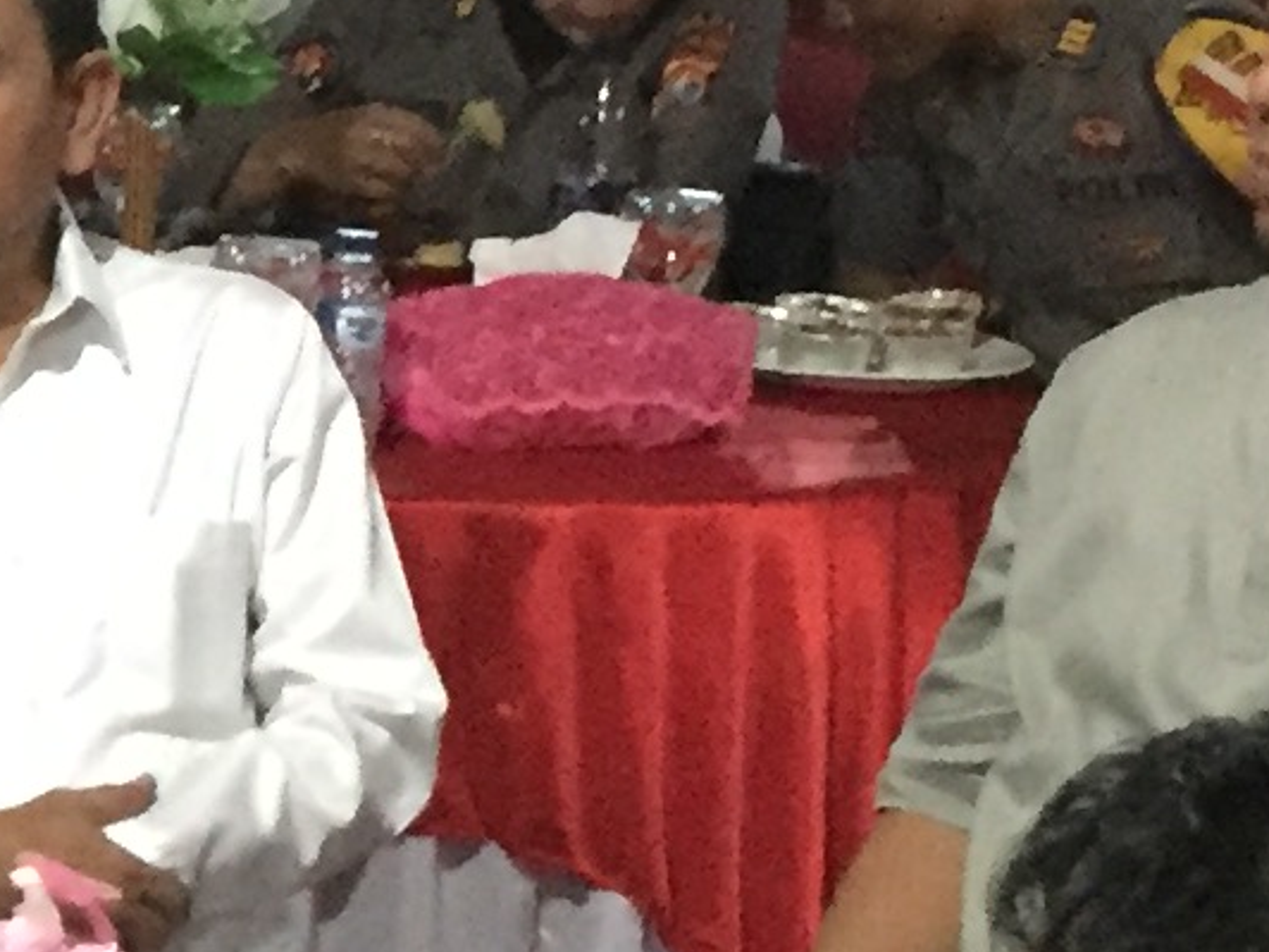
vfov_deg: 8.3
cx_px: -1102
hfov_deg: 10.4
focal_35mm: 178
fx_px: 6525
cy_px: 952
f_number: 2.2
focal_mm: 4.15
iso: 400
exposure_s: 1/17
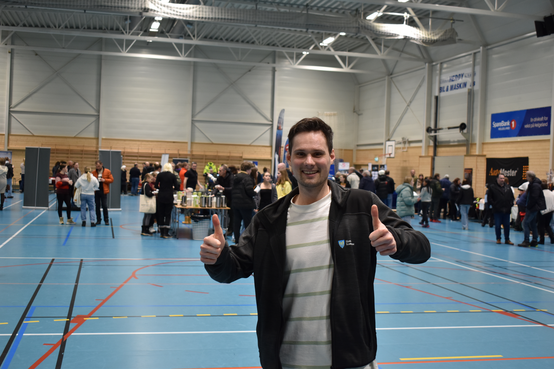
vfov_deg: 29.9
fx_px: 692
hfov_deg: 43.6
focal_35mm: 45
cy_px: 184
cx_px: 277
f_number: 4.2
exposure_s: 1/60
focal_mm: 30
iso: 500
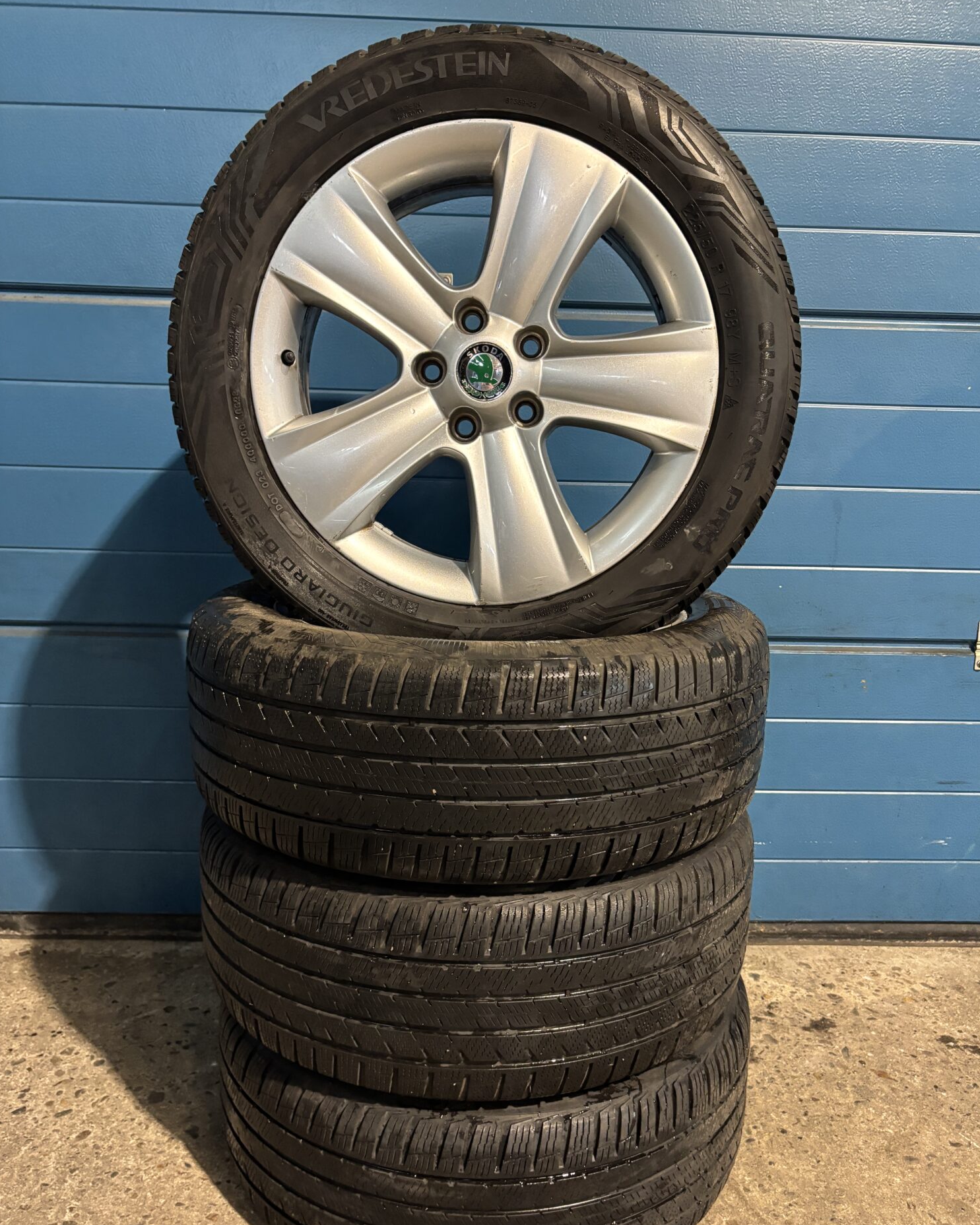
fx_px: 1015
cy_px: 657
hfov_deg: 51.5
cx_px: 502
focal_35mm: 28
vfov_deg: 62.1
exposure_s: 1/33
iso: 500
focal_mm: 5.96
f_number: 1.6
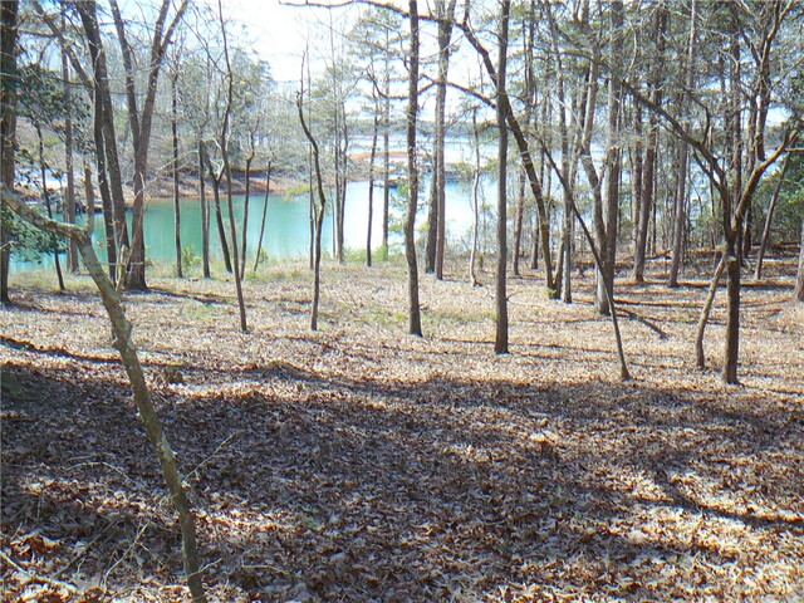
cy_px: 302
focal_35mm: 35
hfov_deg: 52.6
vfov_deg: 40.7
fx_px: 813
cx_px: 402
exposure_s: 1/320
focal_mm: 5.2
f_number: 2.8
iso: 80
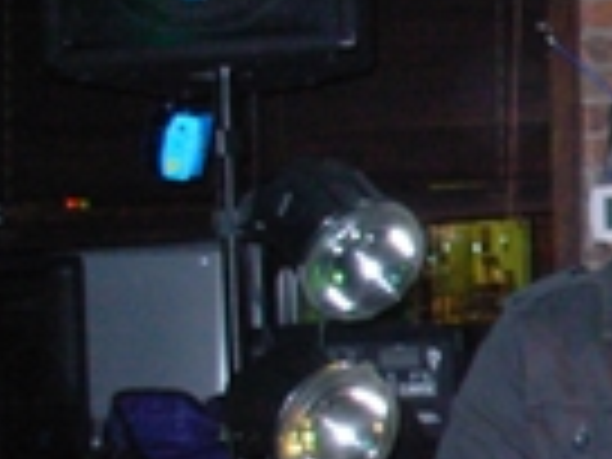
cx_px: 1012
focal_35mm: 134
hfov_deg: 13.5
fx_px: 2369
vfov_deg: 11.0
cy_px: 333
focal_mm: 6.3
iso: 183
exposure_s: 1/117
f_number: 2.9
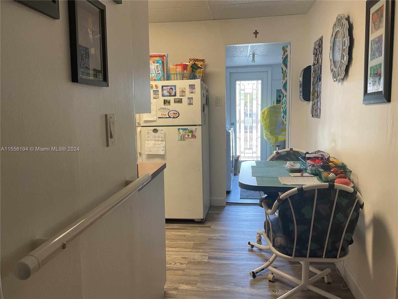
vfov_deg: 48.2
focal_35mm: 29
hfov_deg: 61.7
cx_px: 199
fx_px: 333
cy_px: 150
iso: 40
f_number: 1.8
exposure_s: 1/60
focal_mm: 3
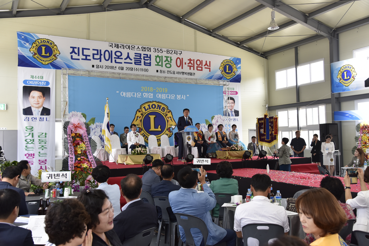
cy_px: 123
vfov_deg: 37.9
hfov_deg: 54.4
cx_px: 184
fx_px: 359
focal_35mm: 35
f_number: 5.6
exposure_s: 1/160
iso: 800
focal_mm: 35
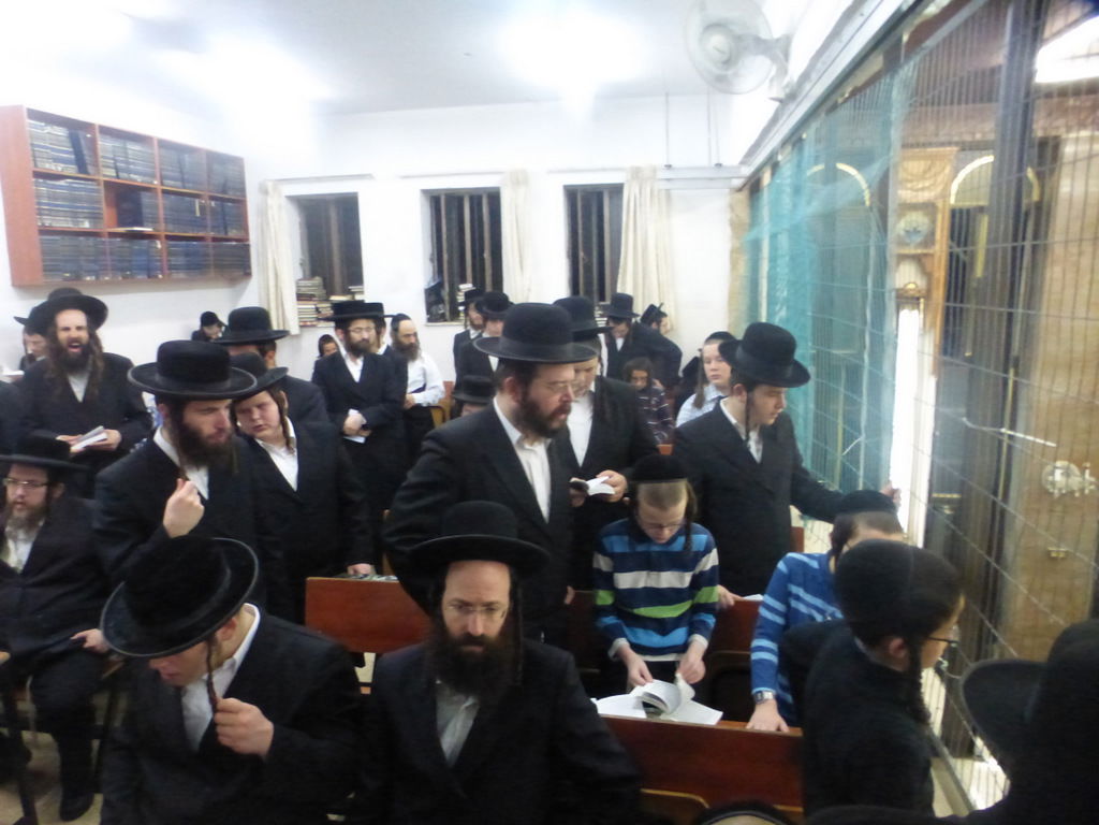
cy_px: 412
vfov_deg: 54.9
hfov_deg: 69.4
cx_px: 550
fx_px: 794
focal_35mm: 25
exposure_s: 1/125
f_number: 3.3
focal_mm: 4.3
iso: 1600
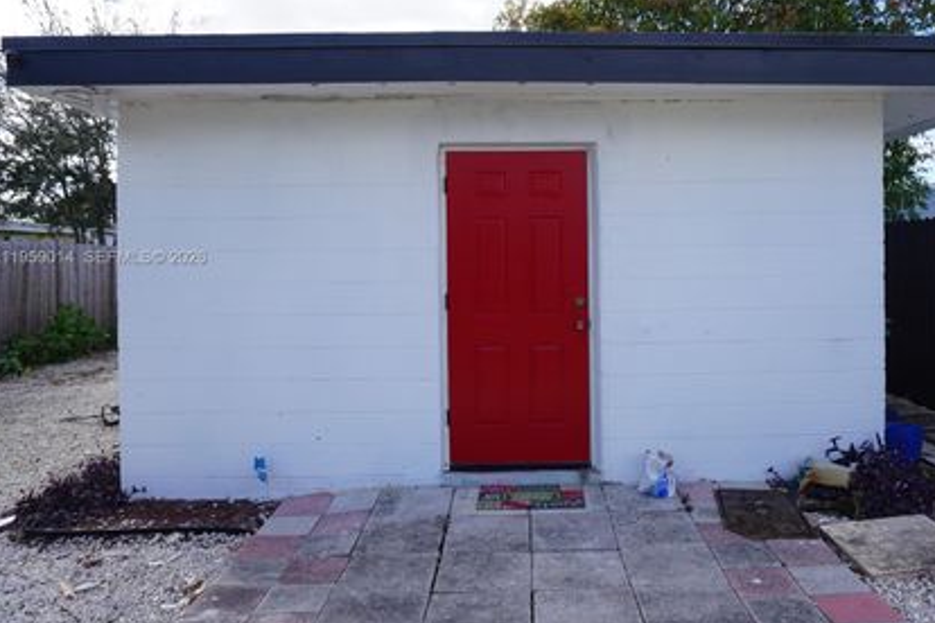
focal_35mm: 29
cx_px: 551
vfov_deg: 44.8
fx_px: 753
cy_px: 258
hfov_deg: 63.2
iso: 100
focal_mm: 16
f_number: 5
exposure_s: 1/400
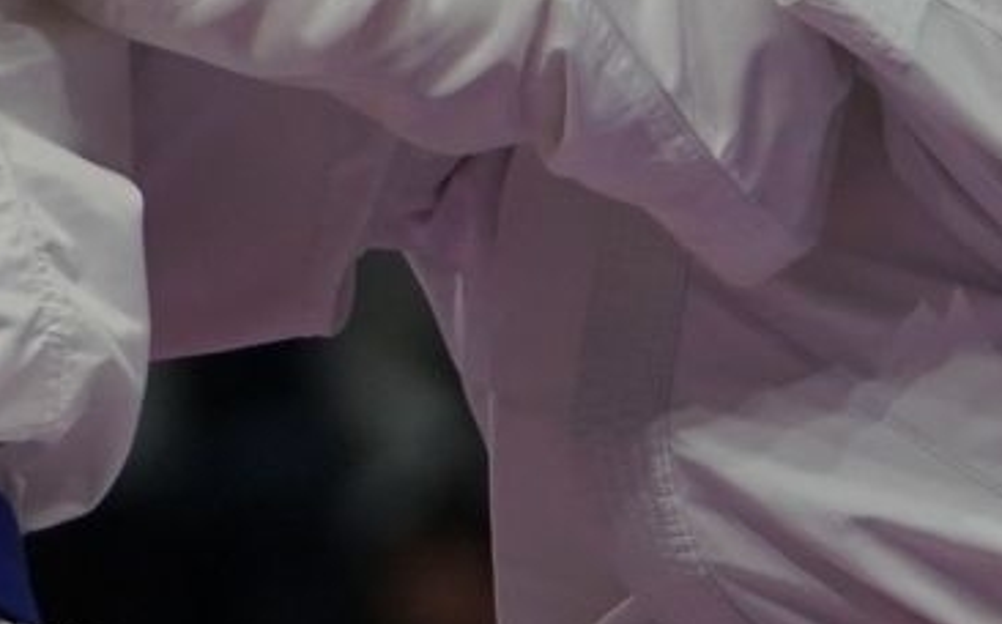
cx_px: 465
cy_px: 356
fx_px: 29302
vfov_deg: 1.2
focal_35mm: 1074
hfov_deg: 2.0
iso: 800
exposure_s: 1/1000
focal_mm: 143
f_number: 2.8
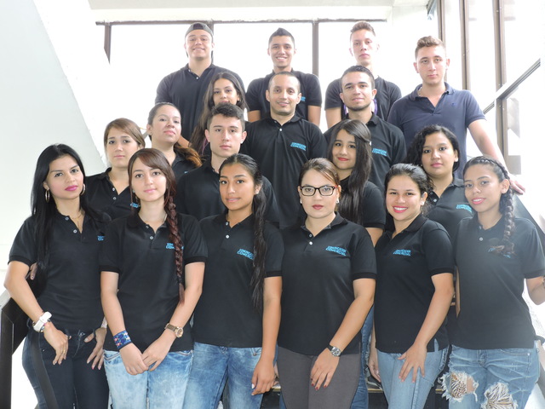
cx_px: 272
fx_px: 677
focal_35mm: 43
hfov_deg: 43.9
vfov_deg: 33.6
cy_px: 204
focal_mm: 7.7
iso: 200
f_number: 3.4
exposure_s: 1/30
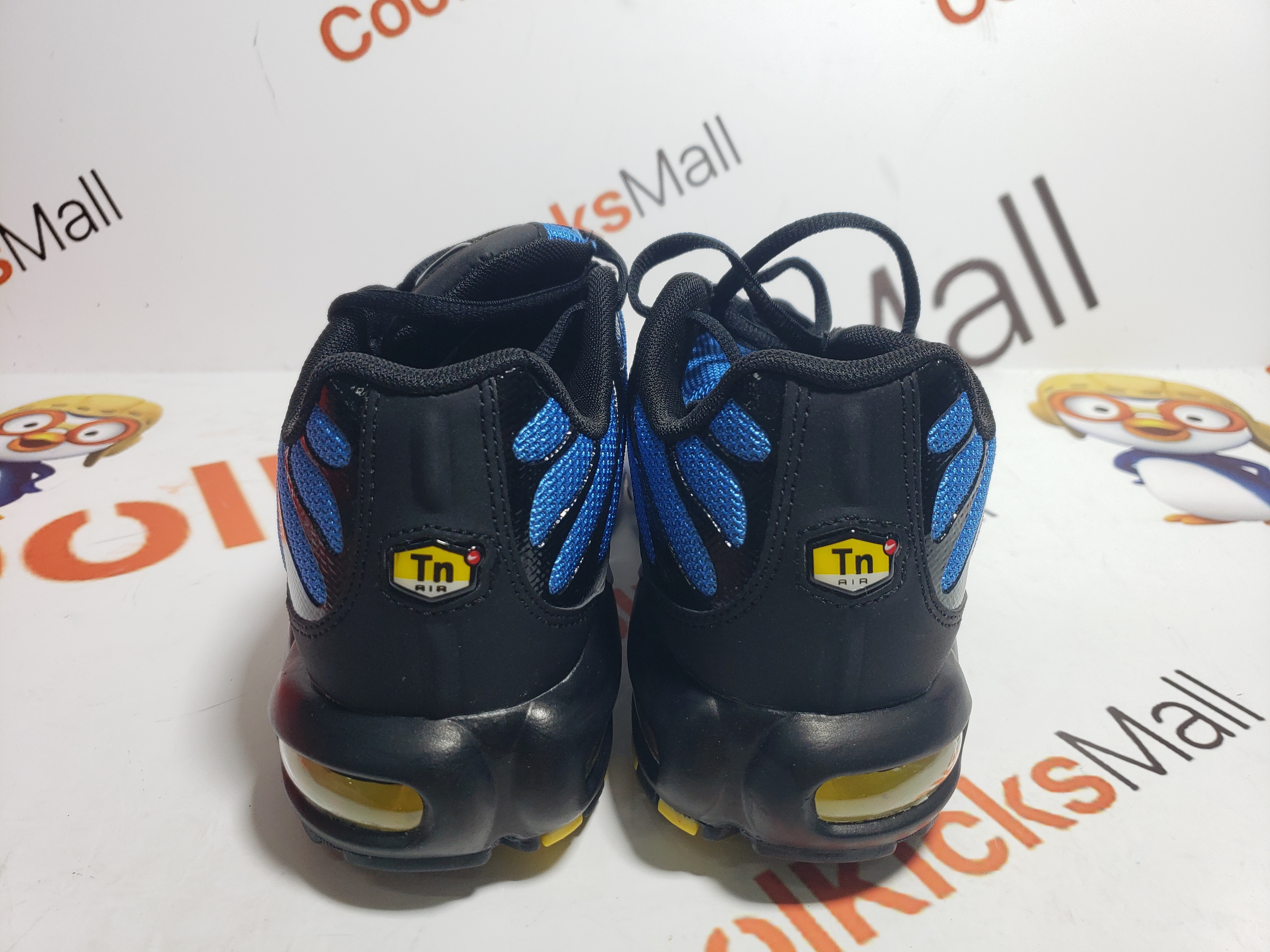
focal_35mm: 26
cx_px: 635
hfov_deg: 67.3
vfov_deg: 53.1
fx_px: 954
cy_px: 476
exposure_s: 1/366
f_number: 1.5
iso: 50
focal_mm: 4.3
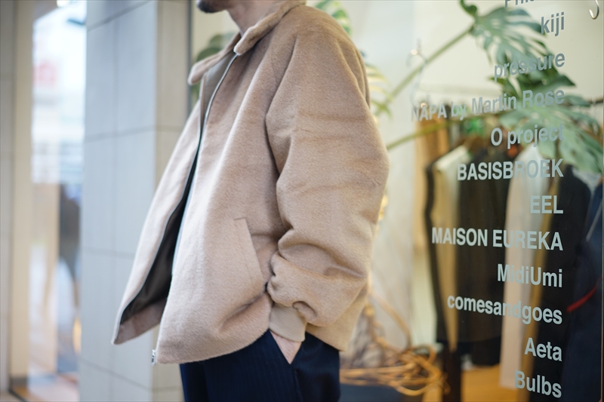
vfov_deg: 24.6
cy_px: 201
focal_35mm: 55
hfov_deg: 36.3
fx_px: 923
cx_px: 302
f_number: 1.8
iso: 250
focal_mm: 55
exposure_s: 1/60
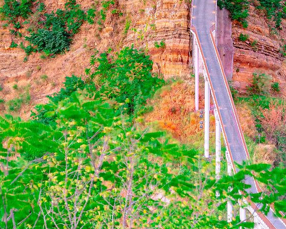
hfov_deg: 5.8
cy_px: -153
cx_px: 189
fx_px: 2829
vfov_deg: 4.6
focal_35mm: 334
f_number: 8
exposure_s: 20
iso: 50
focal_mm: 85
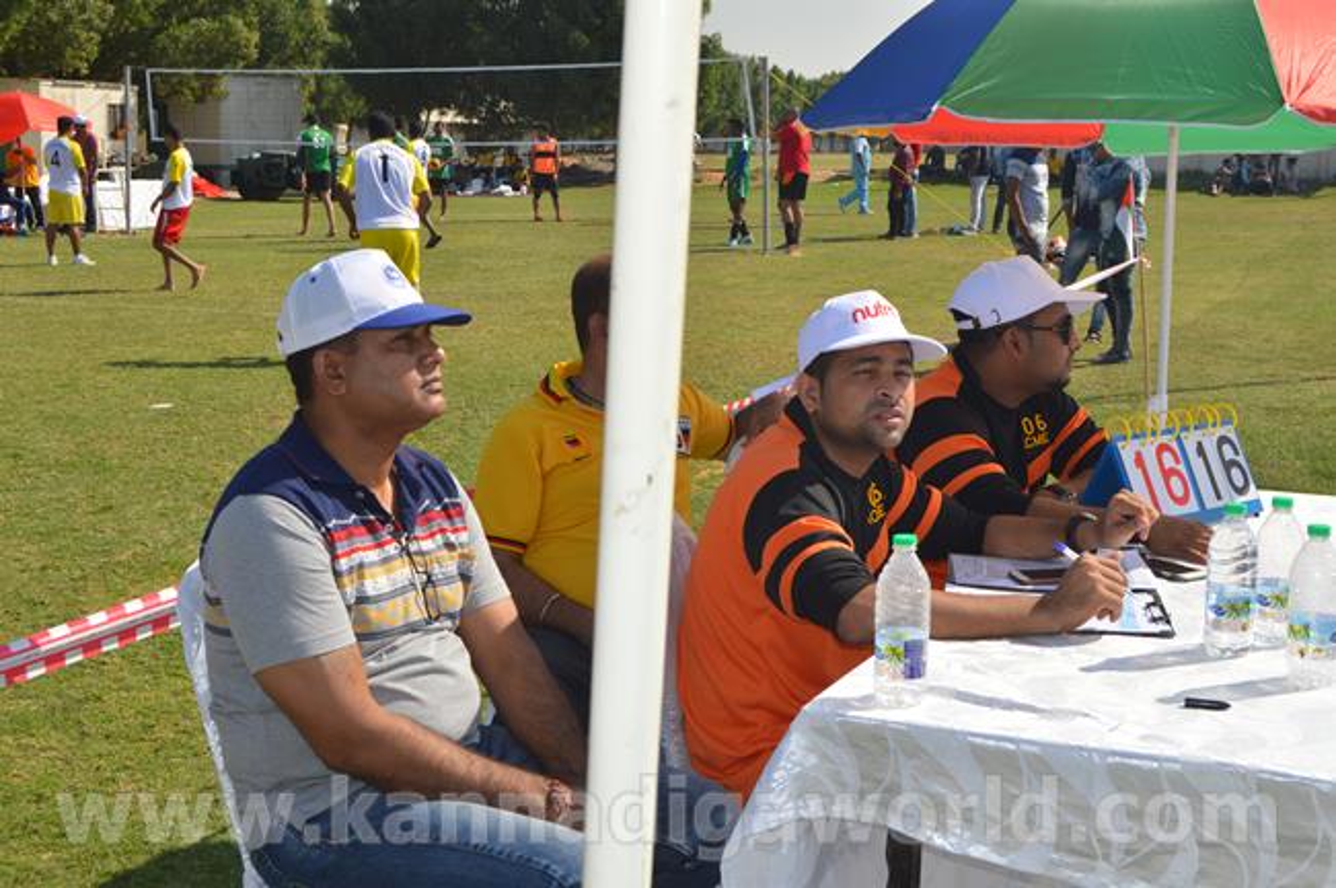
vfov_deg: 28.0
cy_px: 444
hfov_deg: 41.2
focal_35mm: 48
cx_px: 668
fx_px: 1780
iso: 100
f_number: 11
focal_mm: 32
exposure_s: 1/200
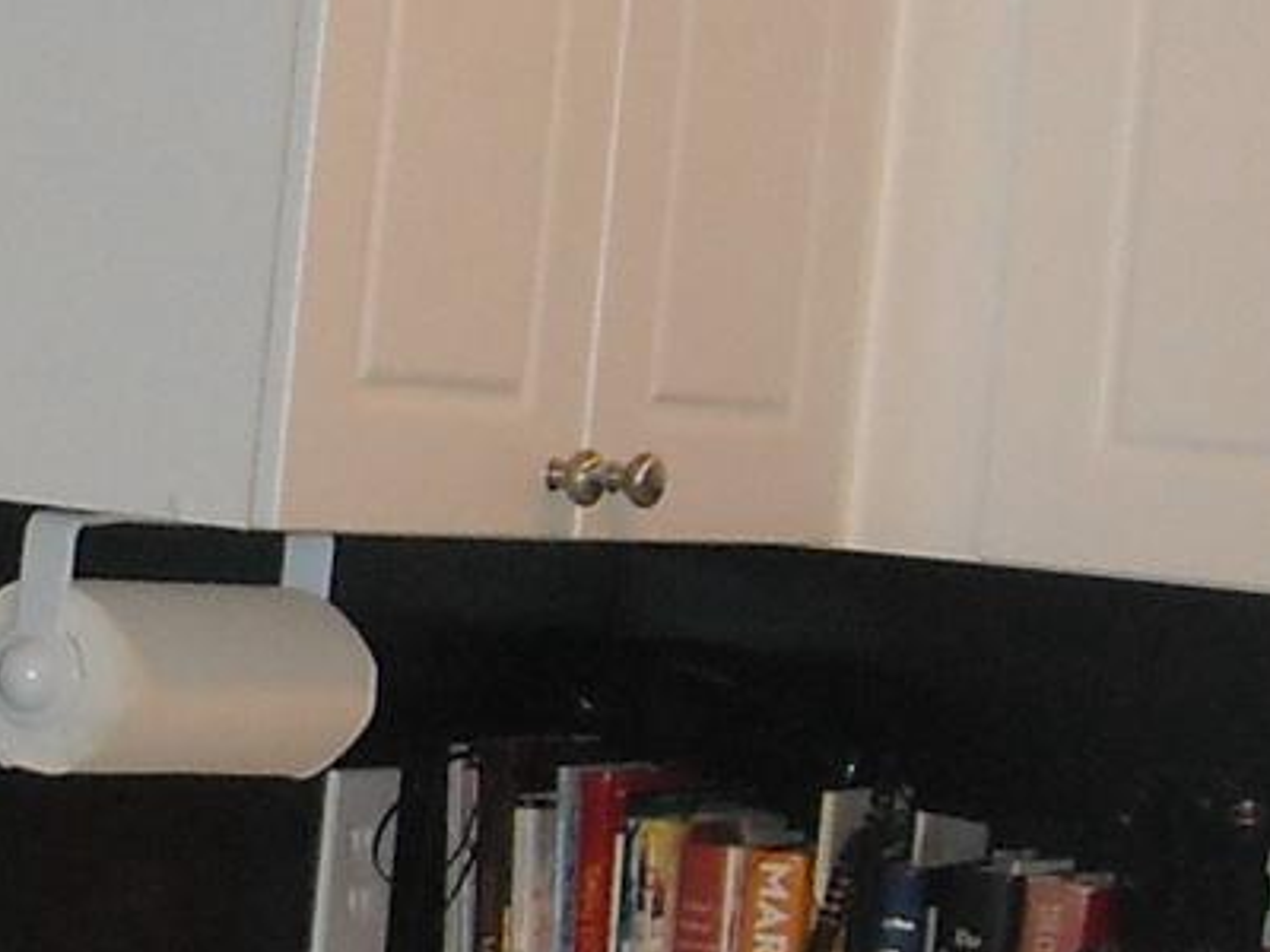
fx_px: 6567
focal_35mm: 179
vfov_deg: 8.3
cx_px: -1026
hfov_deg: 10.4
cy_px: 555
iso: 200
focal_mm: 5.7
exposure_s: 1/60
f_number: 2.8
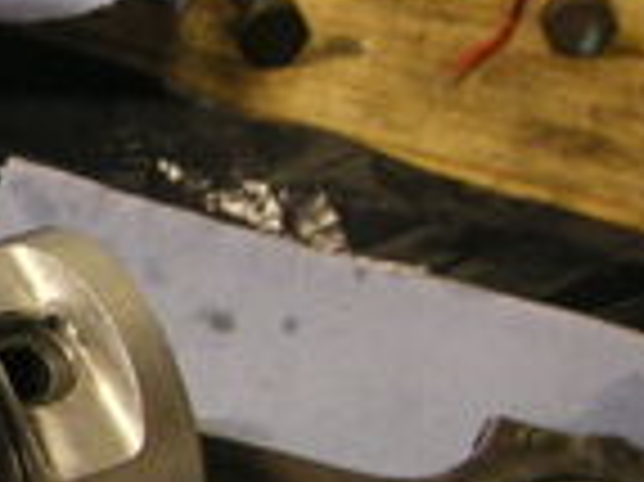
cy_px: 401
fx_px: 3086
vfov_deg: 8.9
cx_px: -477
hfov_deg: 11.2
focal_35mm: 166
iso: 100
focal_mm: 5.7
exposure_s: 1/6
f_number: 2.8
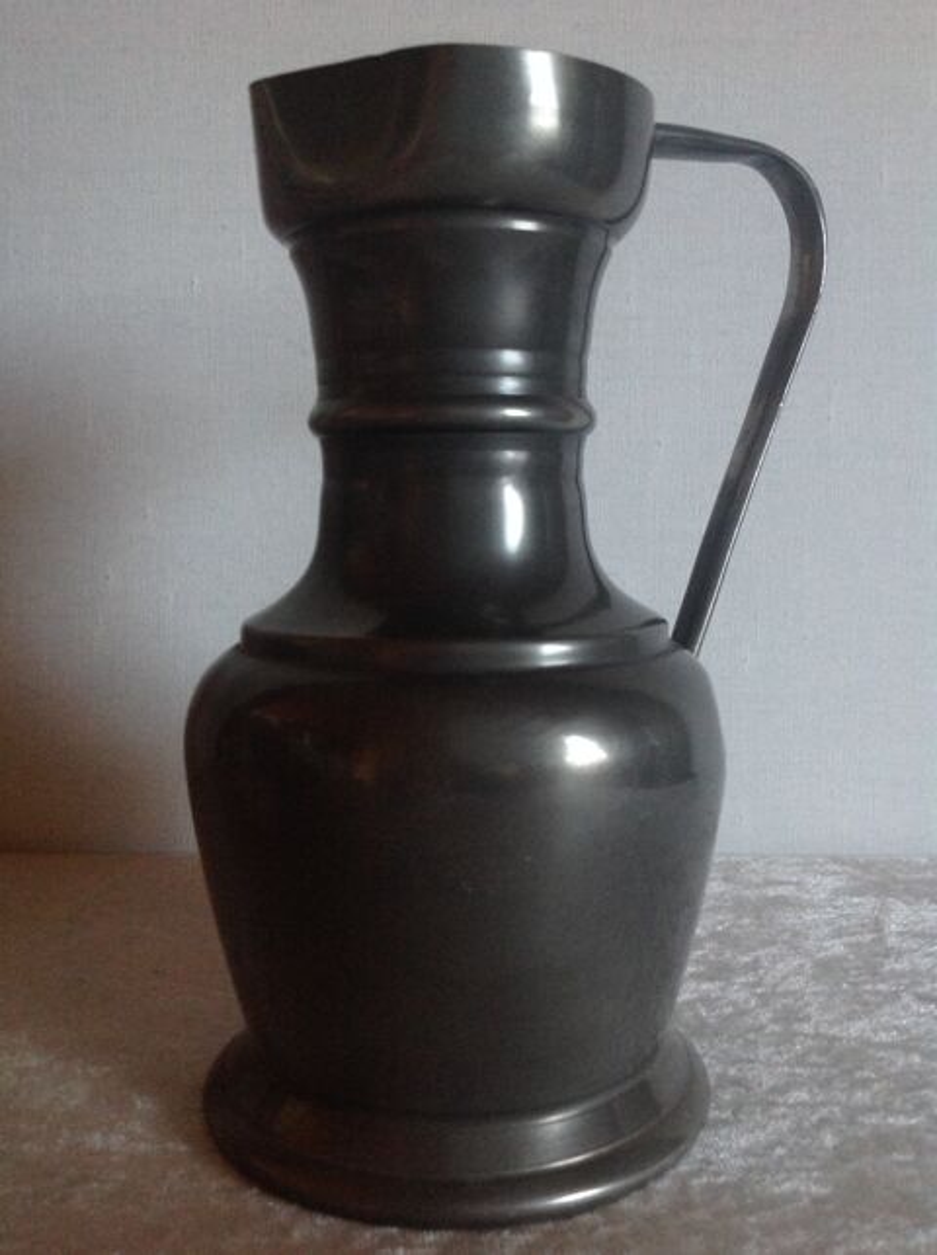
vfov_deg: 52.7
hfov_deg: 40.6
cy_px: 628
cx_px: 468
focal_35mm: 35
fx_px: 1267
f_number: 2.4
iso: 250
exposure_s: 1/15
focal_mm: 4.28
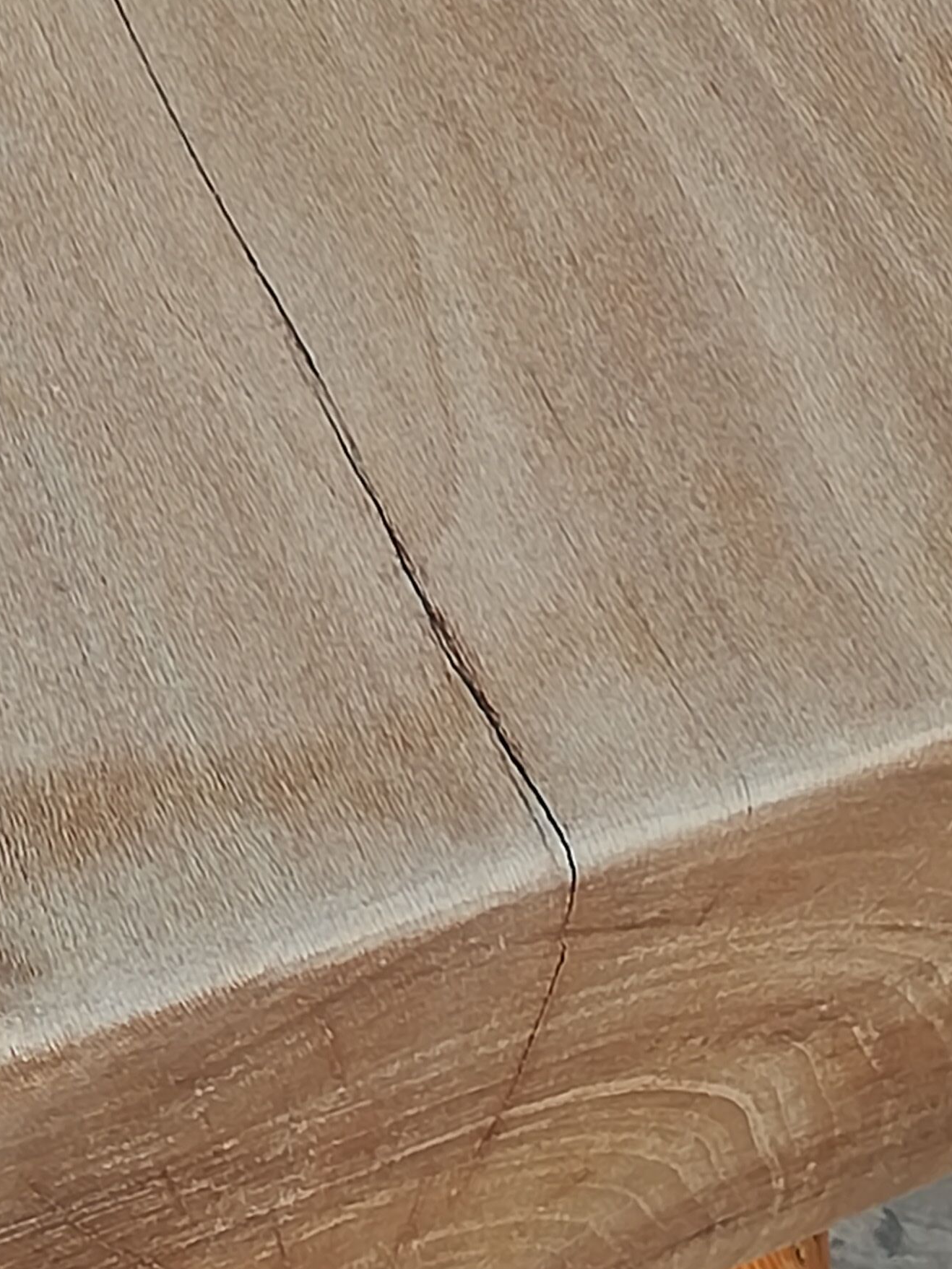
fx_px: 4803
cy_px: -38
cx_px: 145
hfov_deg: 11.3
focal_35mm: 131
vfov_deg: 14.8
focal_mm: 3.83
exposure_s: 1/50
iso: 50
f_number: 2.2
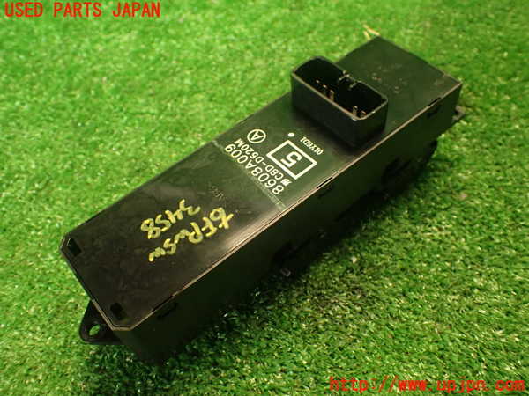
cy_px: 198
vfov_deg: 44.2
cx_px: 264
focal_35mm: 32
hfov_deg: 56.8
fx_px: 489
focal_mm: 5.79
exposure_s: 1/30
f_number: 2.4
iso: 500
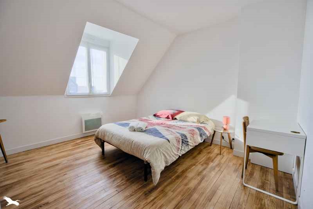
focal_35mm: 16
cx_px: 156
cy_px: 104
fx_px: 139
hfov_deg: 96.7
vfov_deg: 73.7
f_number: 8
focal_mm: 16
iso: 800
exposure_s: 1/640
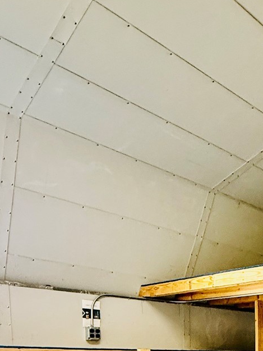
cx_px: 266
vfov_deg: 35.8
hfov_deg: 31.0
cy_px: 406
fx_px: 435
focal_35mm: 43
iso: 400
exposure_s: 1/60
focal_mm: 2.22
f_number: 2.2
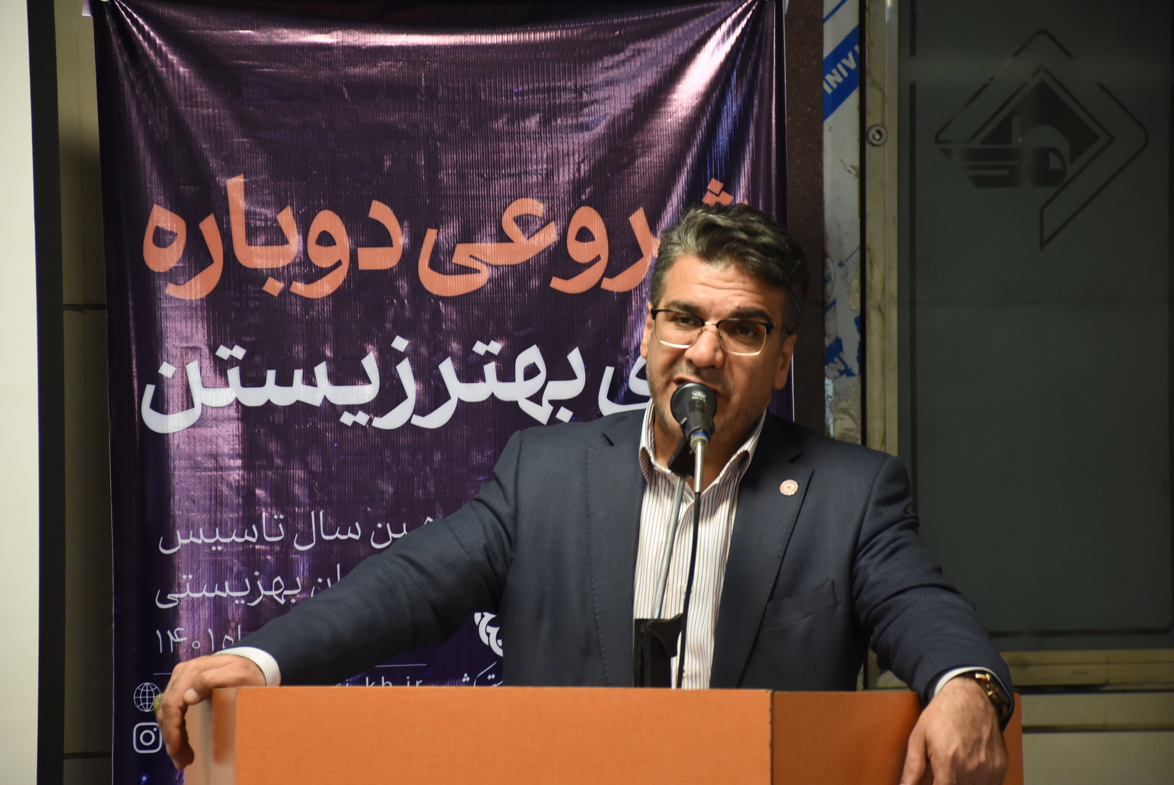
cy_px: 392
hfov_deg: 14.4
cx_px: 587
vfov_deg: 9.6
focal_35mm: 142
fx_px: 4651
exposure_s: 1/15
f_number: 5.3
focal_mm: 95
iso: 1000
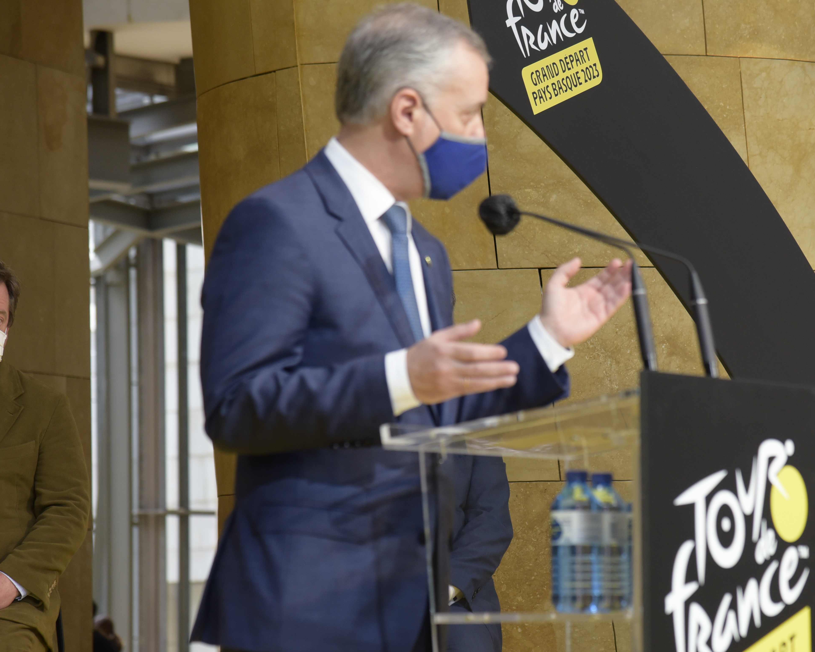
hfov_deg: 12.5
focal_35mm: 154
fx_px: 3715
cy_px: 374
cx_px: 540
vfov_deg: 10.0
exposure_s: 1/160
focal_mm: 105
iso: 1000
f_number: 5
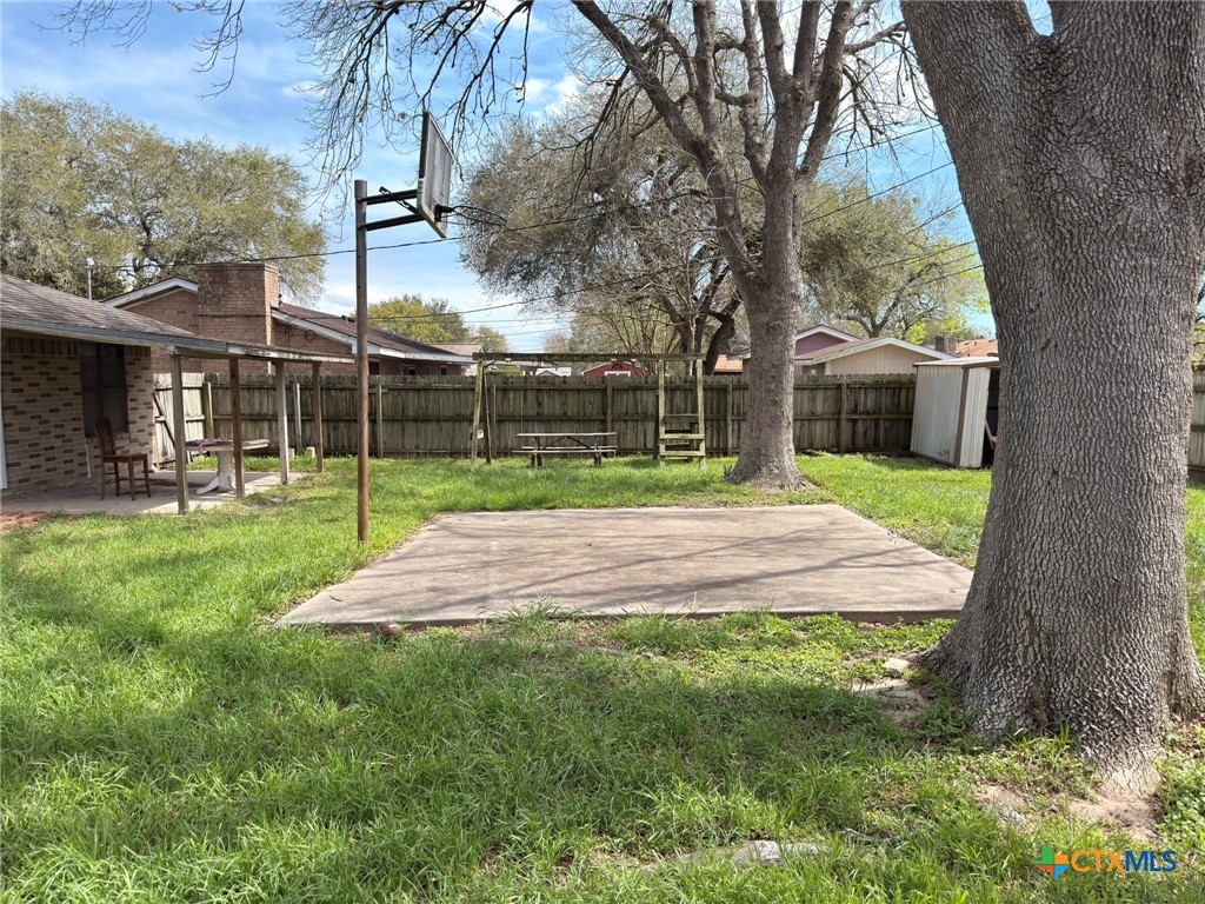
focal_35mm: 24
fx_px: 835
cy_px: 452
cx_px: 602
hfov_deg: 71.6
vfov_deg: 56.8
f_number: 1.78
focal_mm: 6.76
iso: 80
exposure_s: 1/1876
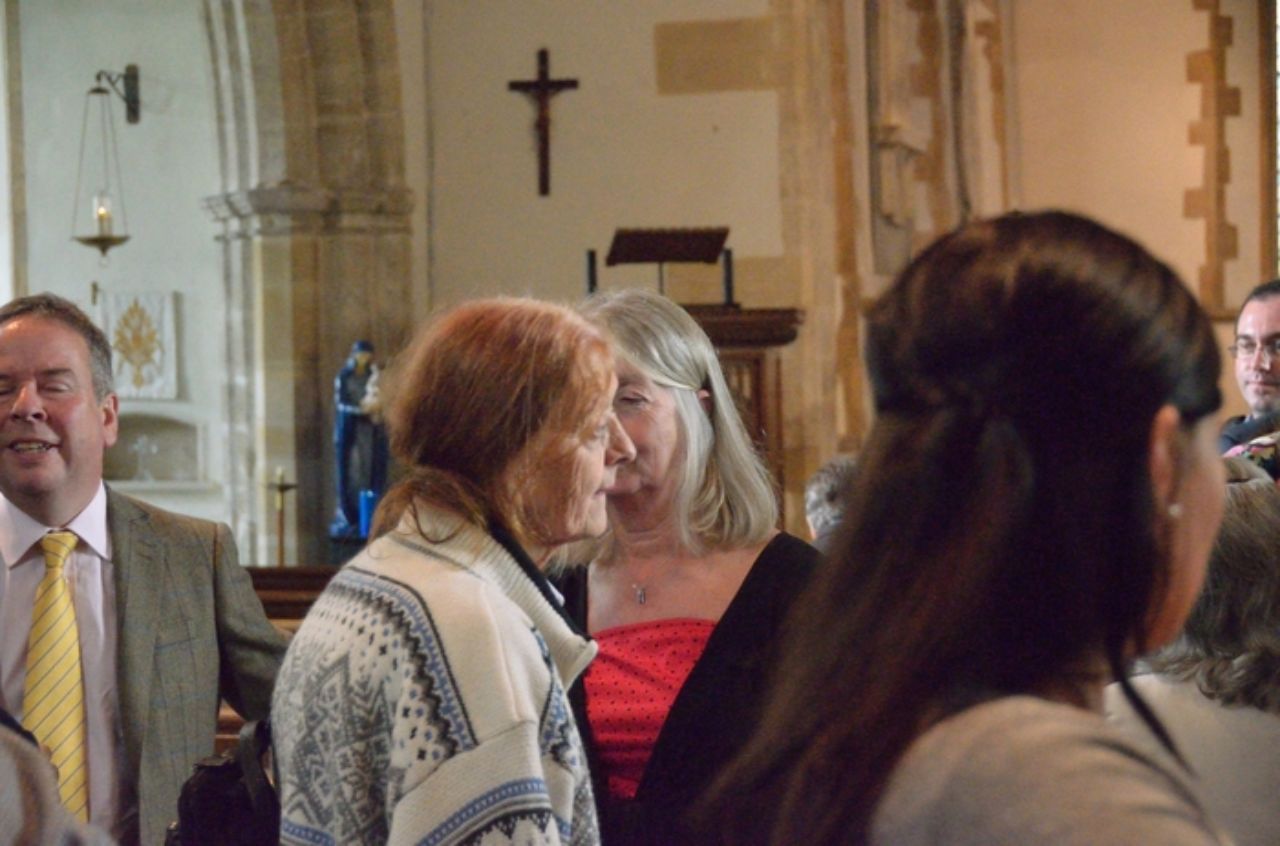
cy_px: 423
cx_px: 640
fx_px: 2926
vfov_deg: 16.5
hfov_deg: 24.7
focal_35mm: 82
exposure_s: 1/200
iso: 6400
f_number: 4.8
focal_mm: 55
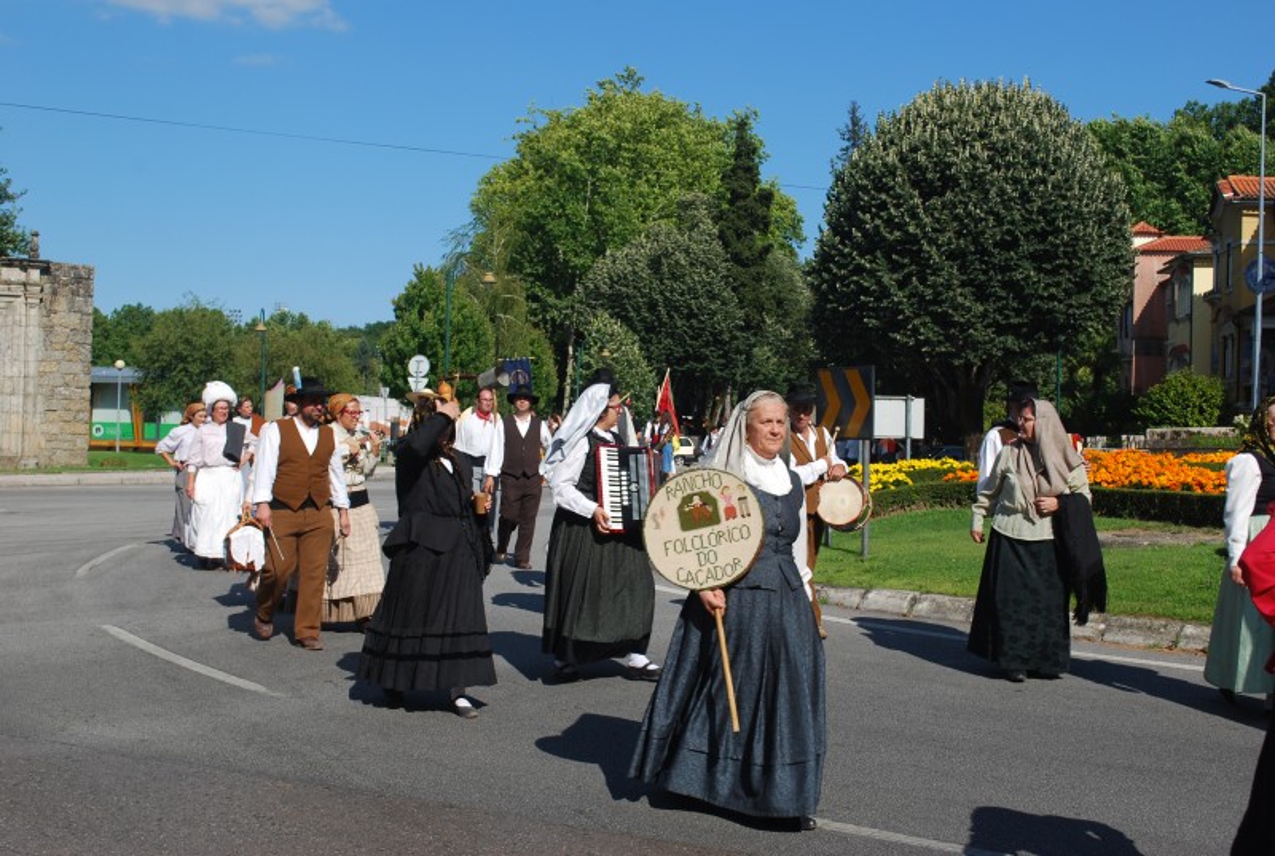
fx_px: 1703
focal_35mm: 48
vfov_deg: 28.2
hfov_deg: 41.0
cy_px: 428
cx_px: 638
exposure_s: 1/250
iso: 100
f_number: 8
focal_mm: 32
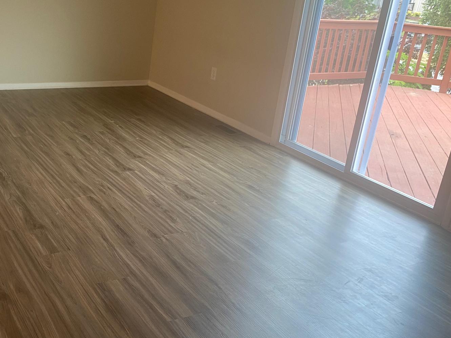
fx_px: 521
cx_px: 108
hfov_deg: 45.1
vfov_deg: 35.9
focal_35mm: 40
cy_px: 146
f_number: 1.8
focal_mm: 4.25
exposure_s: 1/60
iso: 80
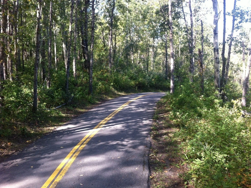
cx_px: 126
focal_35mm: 35
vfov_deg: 40.6
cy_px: 94
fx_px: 253
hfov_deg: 52.7
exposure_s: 1/202
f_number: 2.8
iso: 80
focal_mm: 3.85
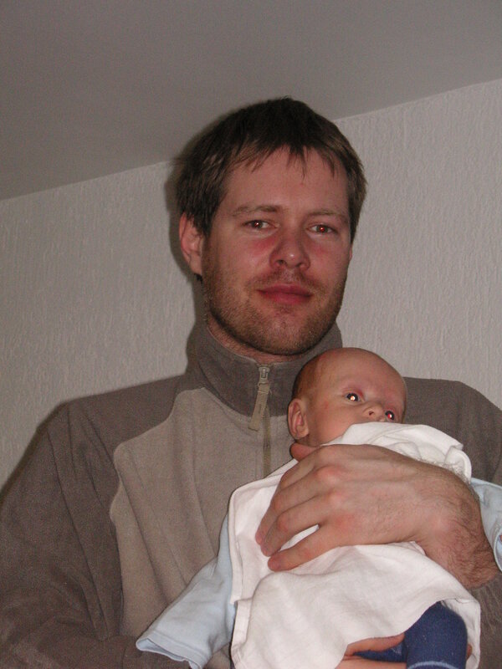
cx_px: 251
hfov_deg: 14.1
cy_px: 334
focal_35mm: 105
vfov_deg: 18.7
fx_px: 2030
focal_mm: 17.1
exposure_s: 1/105
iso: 160
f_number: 5
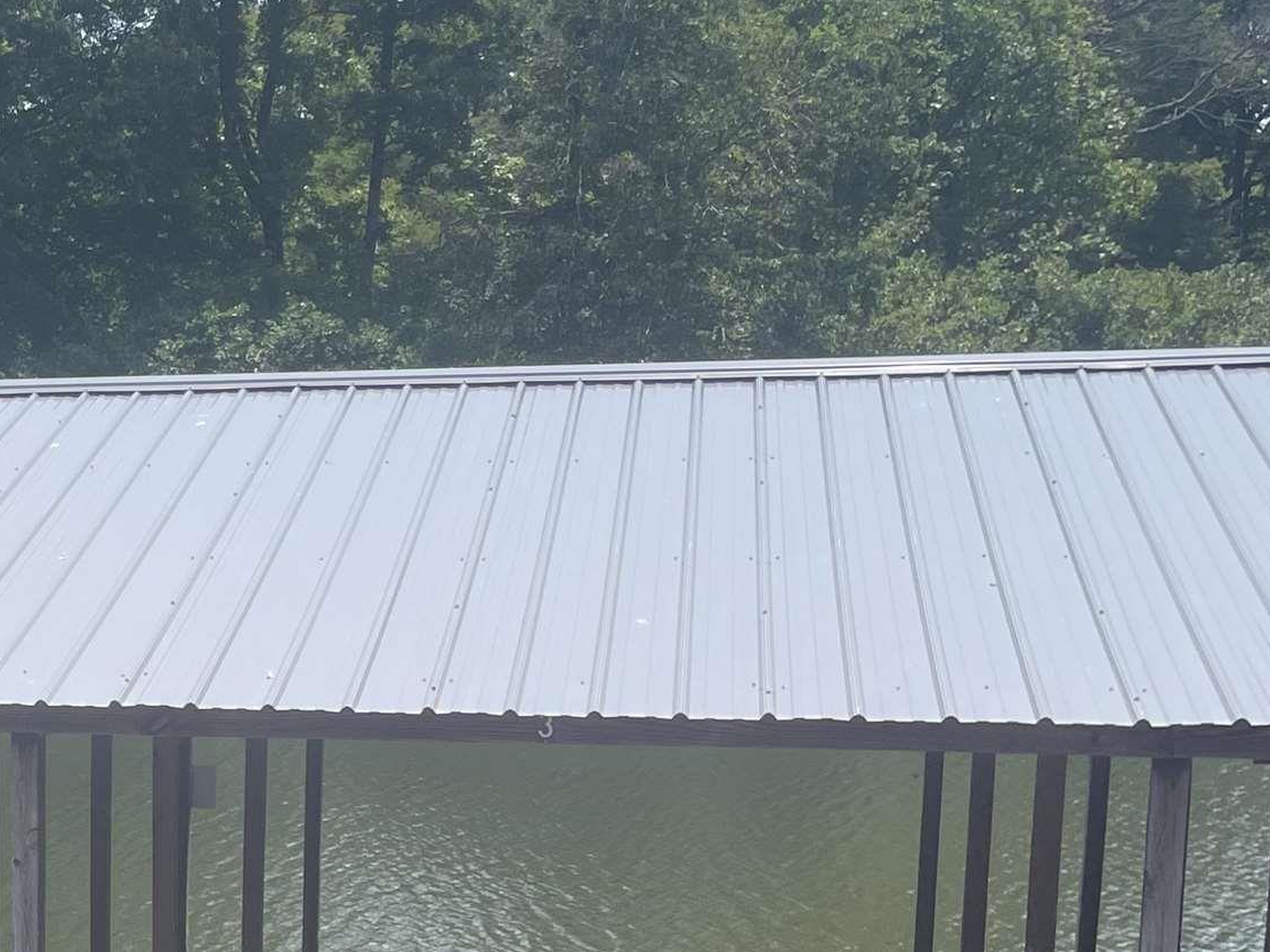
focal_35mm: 69
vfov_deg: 20.9
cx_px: -314
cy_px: 822
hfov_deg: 25.0
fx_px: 2532
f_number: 1.6
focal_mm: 5.1
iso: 32
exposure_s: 1/2049
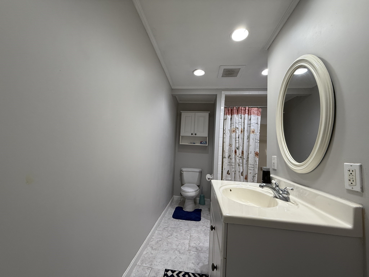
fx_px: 149
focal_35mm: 14
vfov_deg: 85.7
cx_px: 184
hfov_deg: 102.1
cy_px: 138
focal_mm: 2.22
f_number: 2.2
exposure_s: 1/120
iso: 160
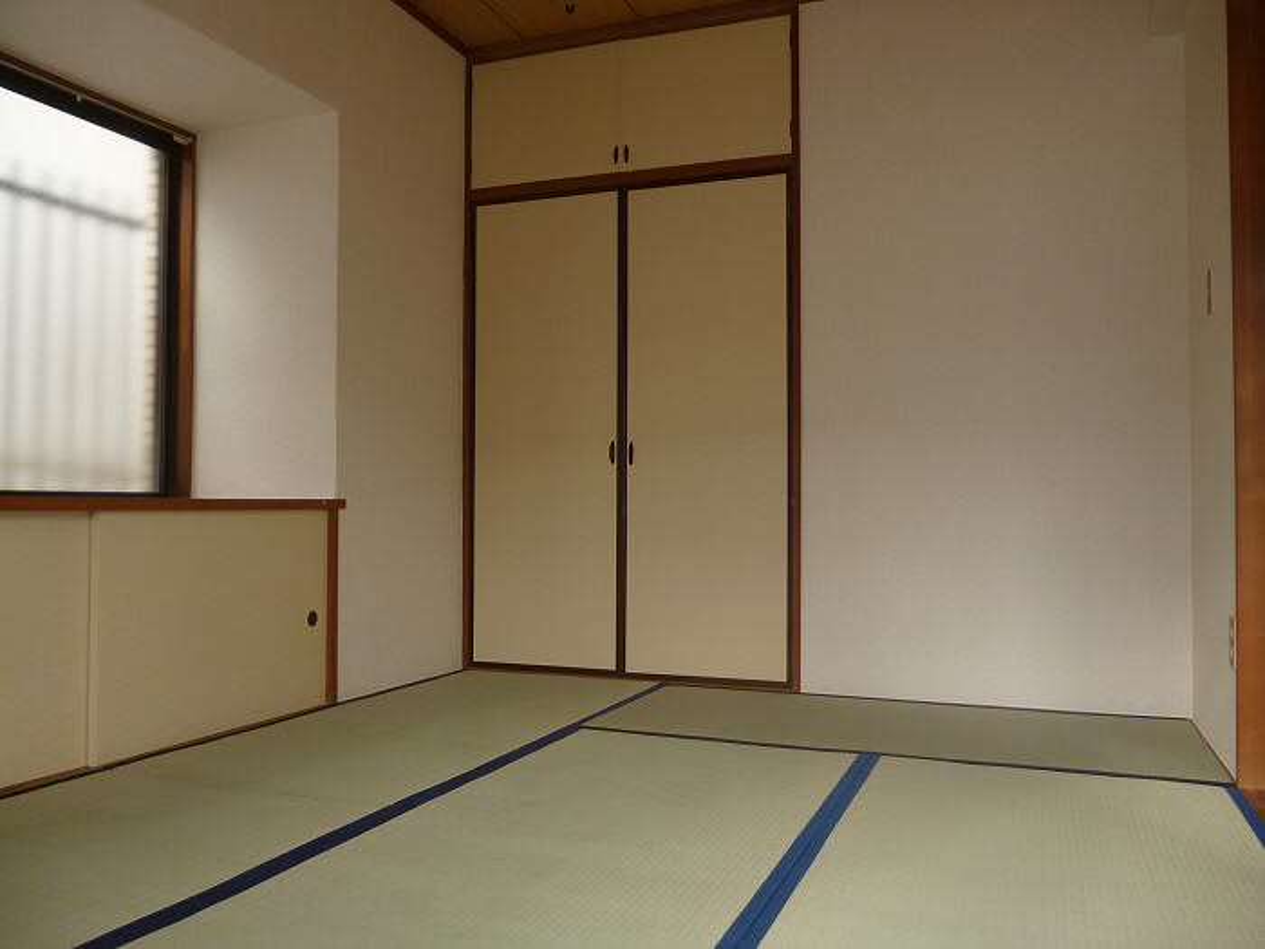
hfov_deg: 63.4
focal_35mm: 28
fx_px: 1023
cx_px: 632
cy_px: 474
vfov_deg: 49.7
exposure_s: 1/60
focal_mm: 5
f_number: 3.1
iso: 100
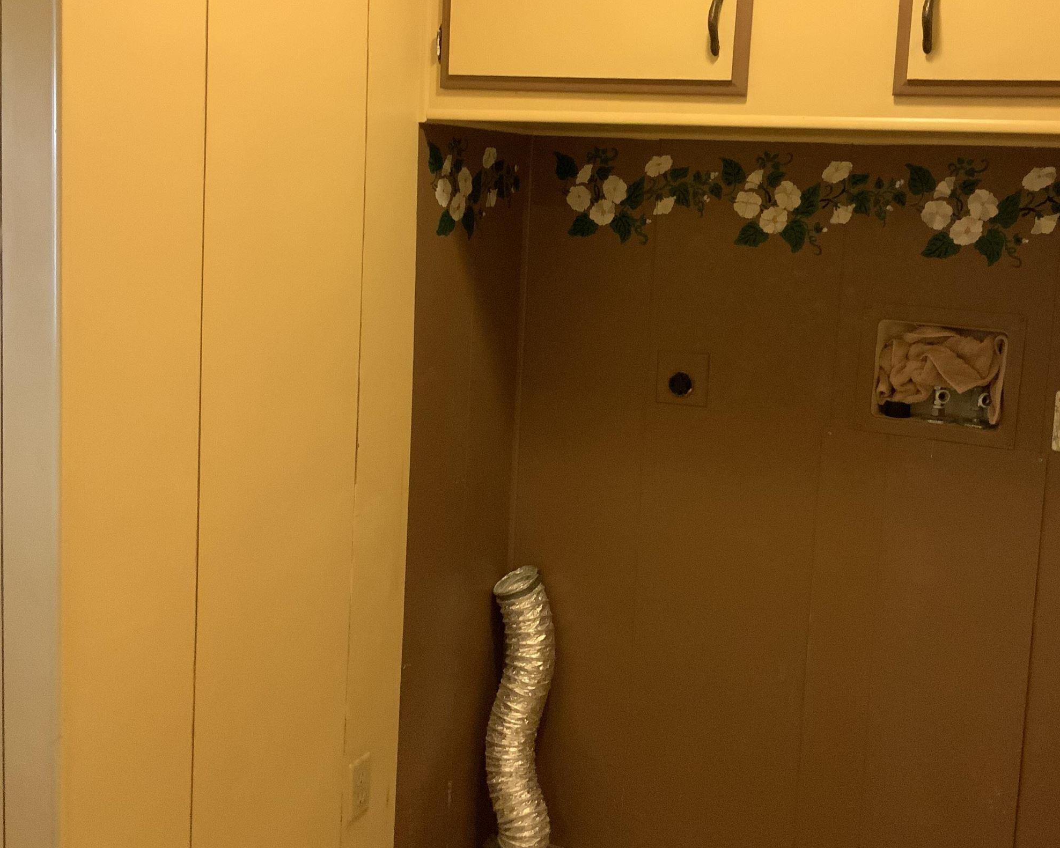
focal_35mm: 44
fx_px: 1380
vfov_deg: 34.1
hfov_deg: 41.9
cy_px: 360
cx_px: 608
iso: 250
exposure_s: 1/40
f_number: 1.8
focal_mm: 3
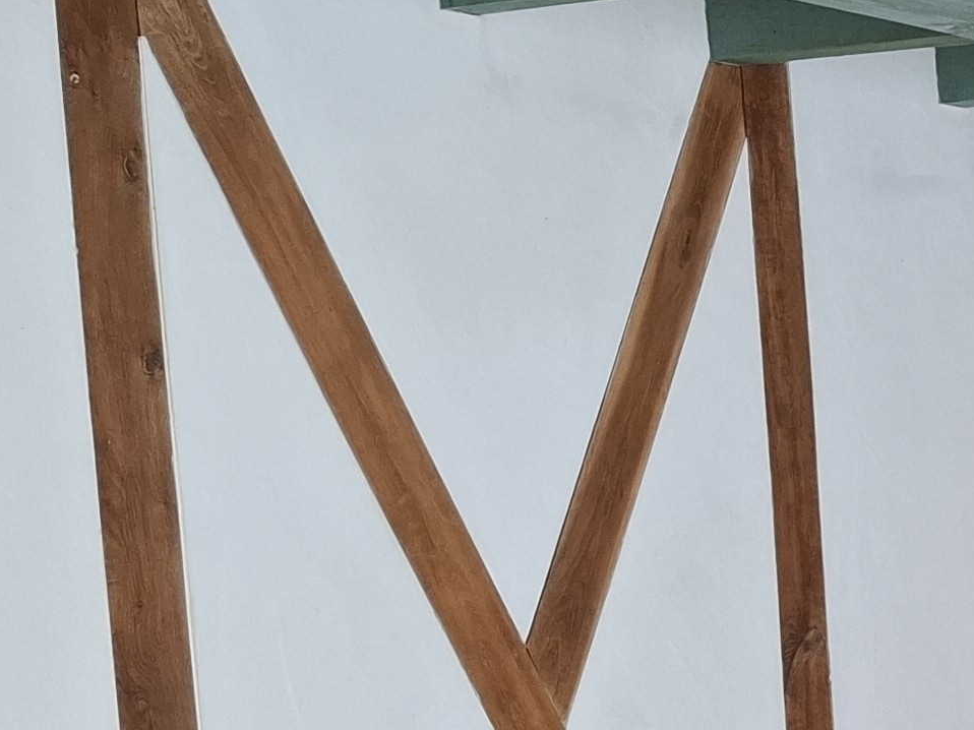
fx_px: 2757
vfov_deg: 14.6
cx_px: 1582
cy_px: 870
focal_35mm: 98
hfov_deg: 17.4
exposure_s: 1/50
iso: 200
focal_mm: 5.54
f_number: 1.8
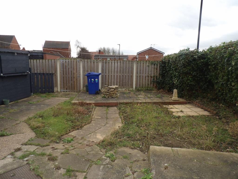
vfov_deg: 56.8
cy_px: 90
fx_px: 165
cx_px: 119
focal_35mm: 24
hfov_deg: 71.6
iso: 100
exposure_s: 1/180
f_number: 3.2
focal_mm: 4.3
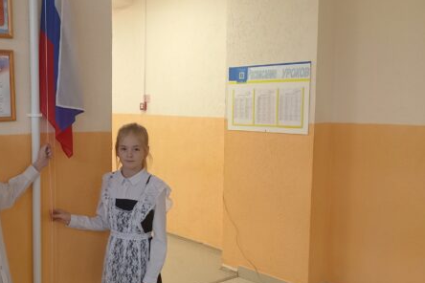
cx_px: 115
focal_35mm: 41
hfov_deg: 46.0
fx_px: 484
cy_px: 157
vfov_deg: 32.6
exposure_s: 1/25
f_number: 1.8
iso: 529
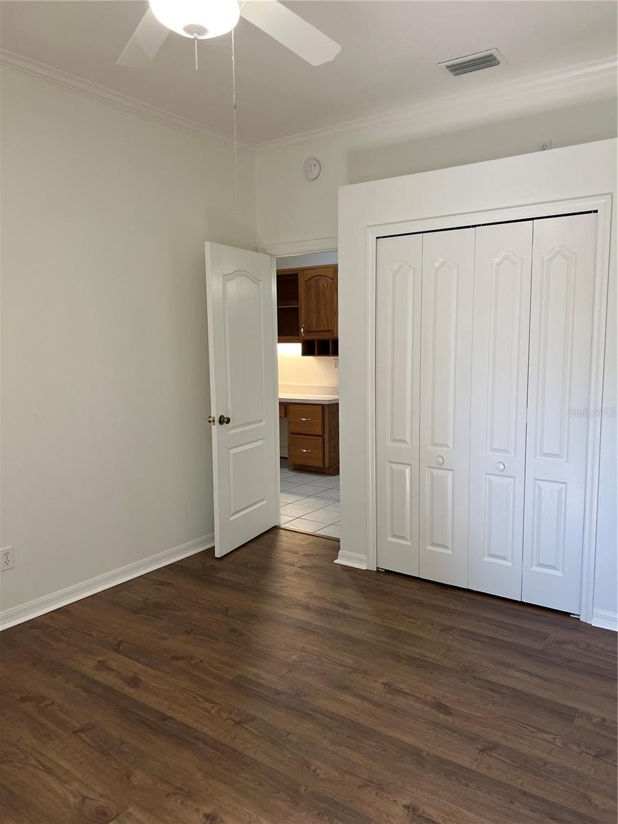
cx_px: 309
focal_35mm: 26
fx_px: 619
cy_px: 412
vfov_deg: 67.3
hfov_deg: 53.1
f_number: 1.5
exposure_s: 1/121
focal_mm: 5.7
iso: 125
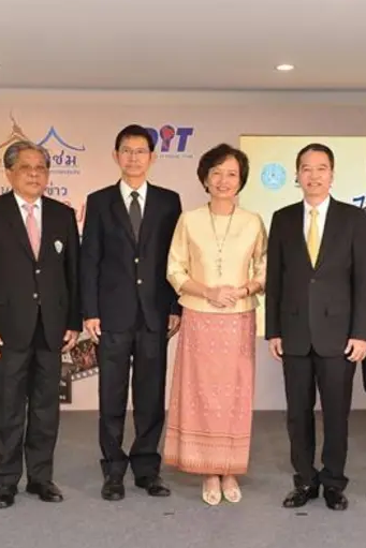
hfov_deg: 23.3
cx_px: 240
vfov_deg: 34.5
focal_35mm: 58
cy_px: 275
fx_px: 884
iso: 400
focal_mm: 38
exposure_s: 1/80
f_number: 4
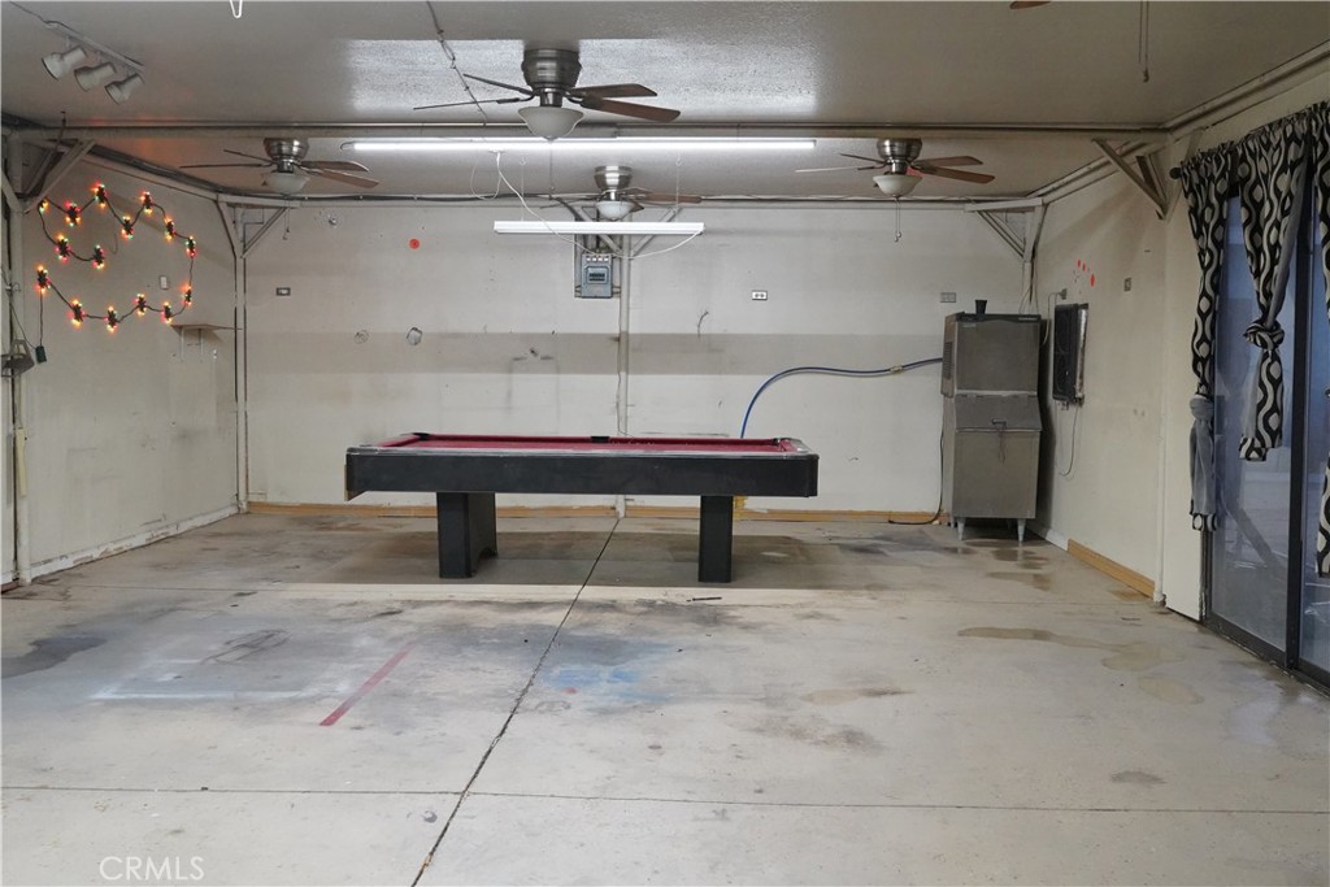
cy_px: 444
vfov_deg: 37.9
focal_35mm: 35
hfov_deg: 54.4
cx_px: 665
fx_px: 1293
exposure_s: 1/320
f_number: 5.6
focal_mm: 35
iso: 10000
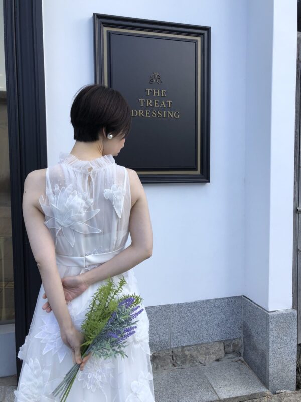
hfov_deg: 49.7
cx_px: 150
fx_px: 325
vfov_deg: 63.4
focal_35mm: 28
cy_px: 201
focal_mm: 3.99
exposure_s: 1/457
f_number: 1.8
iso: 20
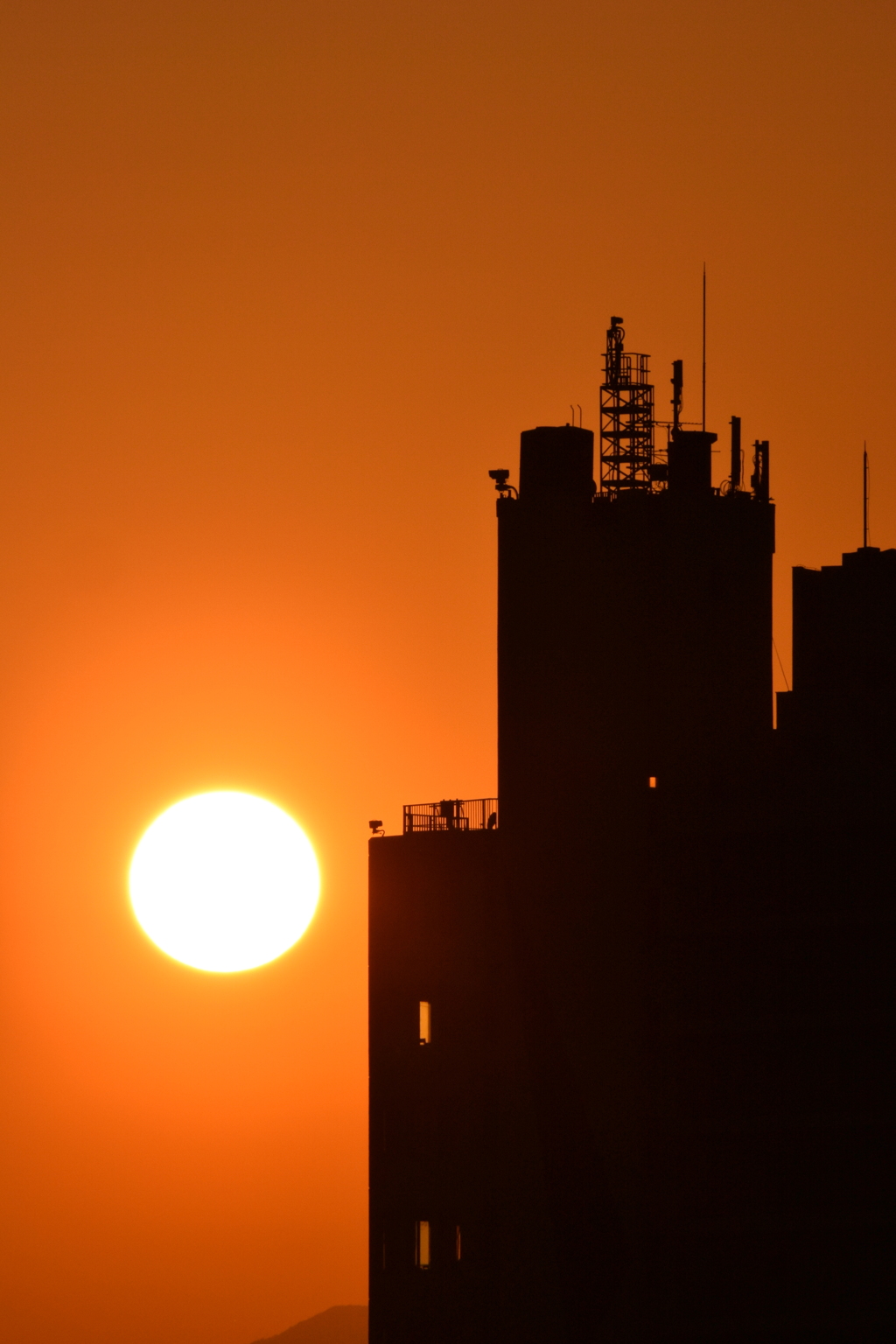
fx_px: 19934
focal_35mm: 534
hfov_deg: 2.6
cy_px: 672
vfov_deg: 3.9
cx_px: 448
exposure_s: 1/2000
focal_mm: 197.9
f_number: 16
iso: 160
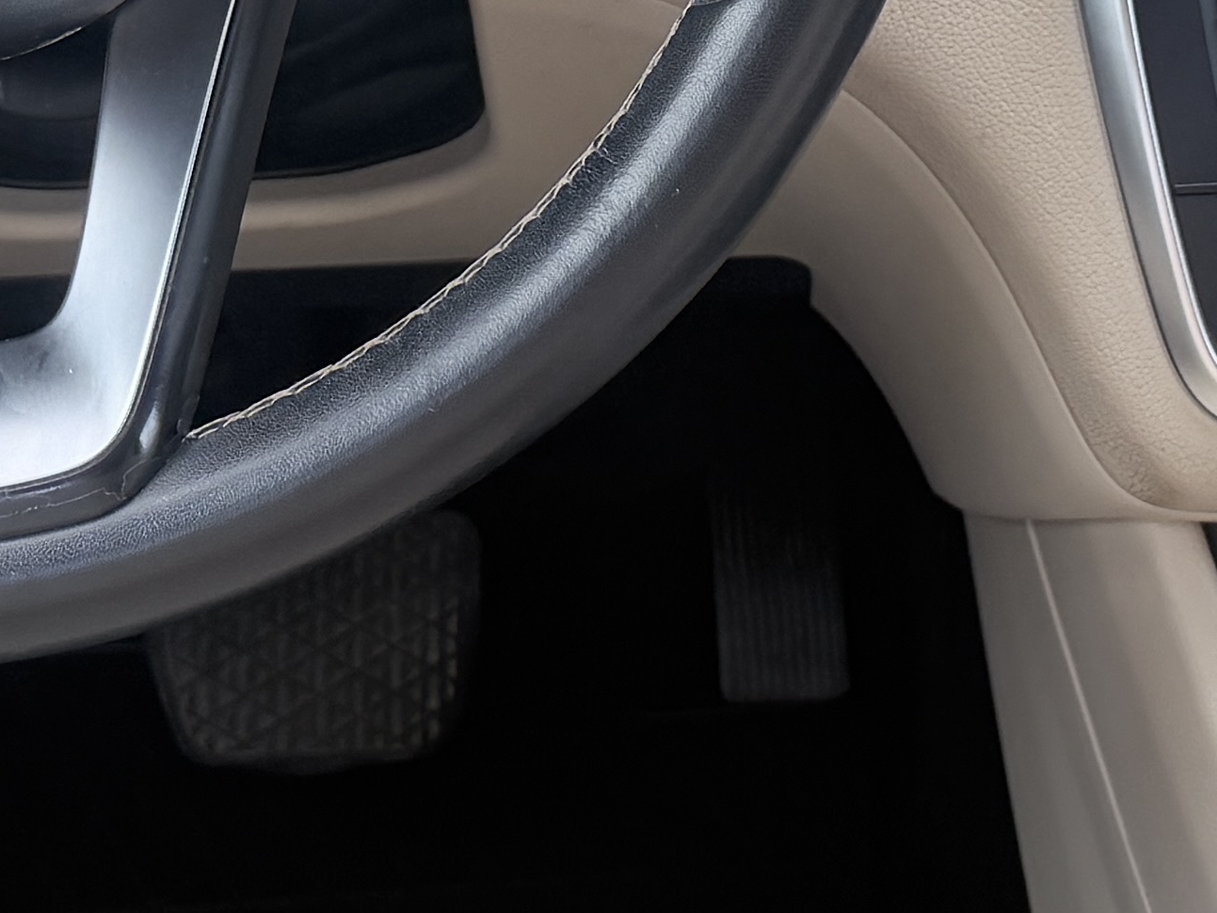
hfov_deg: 18.5
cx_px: 788
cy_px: -40
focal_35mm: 106
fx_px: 3727
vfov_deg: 13.7
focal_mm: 6.76
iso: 100
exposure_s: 1/368
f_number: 1.78
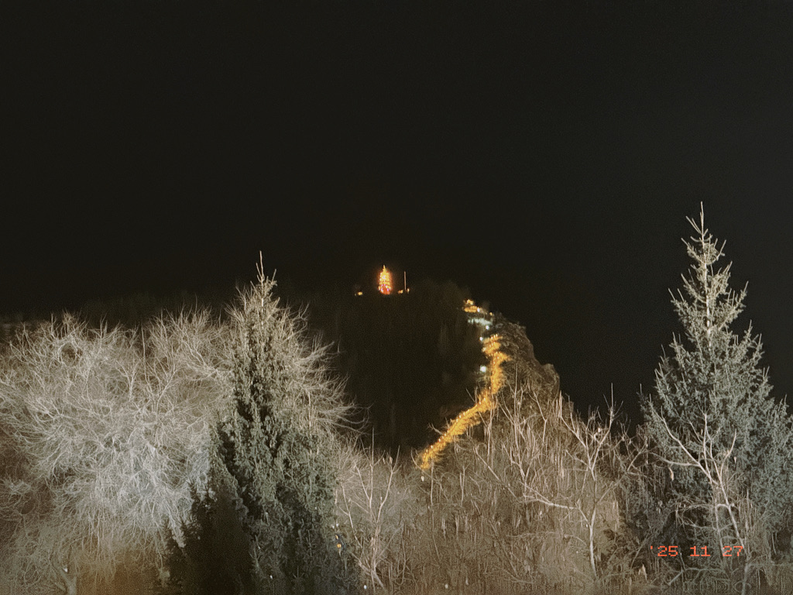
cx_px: 396
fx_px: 2749
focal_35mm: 120
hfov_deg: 16.4
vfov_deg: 12.3
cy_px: 298
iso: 4000
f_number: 2.8
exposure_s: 1/15
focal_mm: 15.66
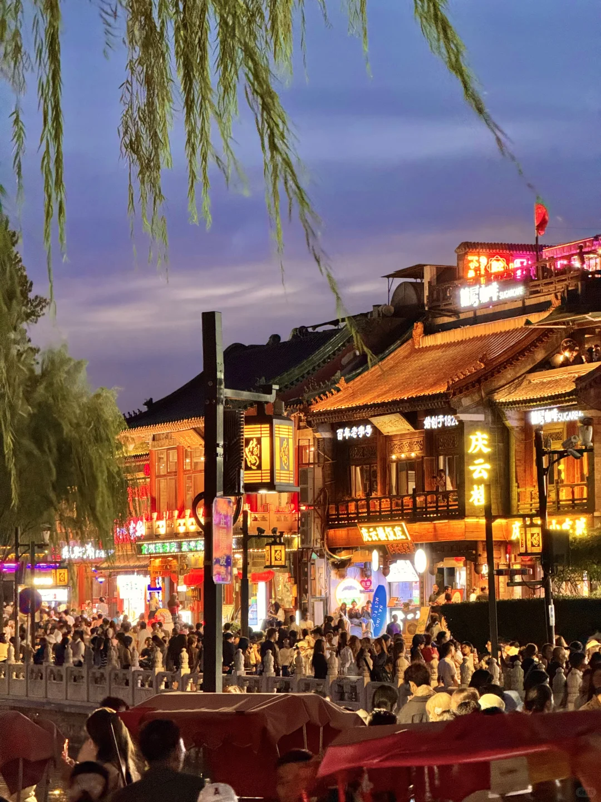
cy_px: 401
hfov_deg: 12.3
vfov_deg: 16.4
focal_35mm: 120
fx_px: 2778
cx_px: 300
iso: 1250
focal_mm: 15.66
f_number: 2.8
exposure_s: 1/33
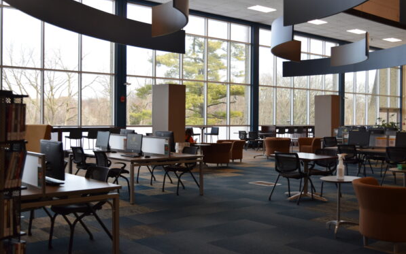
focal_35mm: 42
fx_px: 459
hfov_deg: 47.7
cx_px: 203
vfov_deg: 30.9
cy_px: 125
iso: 400
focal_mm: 27
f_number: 5
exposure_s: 1/100
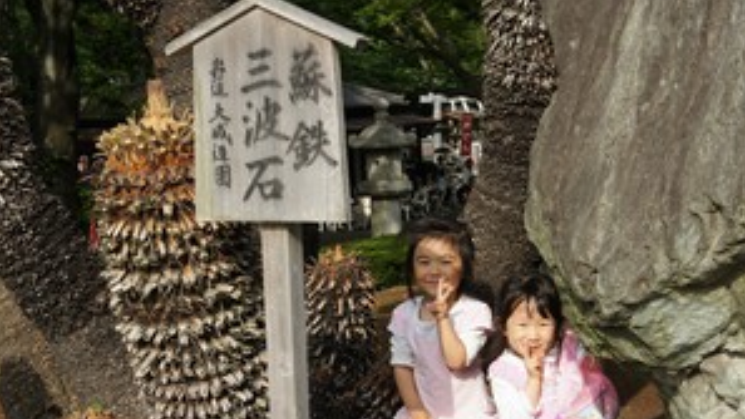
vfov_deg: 15.8
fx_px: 1501
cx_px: 416
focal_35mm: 76
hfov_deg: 27.8
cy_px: 329
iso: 200
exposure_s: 1/250
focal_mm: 36
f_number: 8
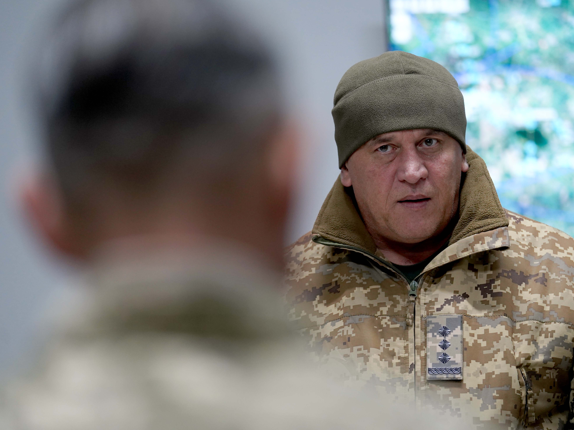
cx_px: 324
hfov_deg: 10.9
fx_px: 3001
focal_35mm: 181
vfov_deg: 8.2
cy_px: 213
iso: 2000
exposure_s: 1/200
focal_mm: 165
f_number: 3.2
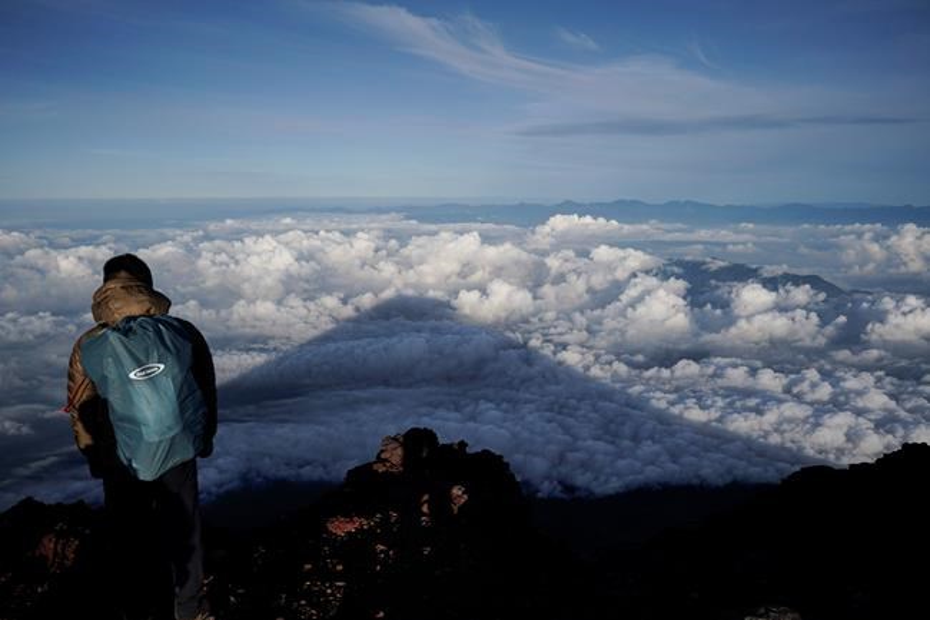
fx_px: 620
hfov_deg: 73.8
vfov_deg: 53.1
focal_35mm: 24
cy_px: 310
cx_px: 465
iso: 640
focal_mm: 24
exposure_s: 1/5000
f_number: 6.3
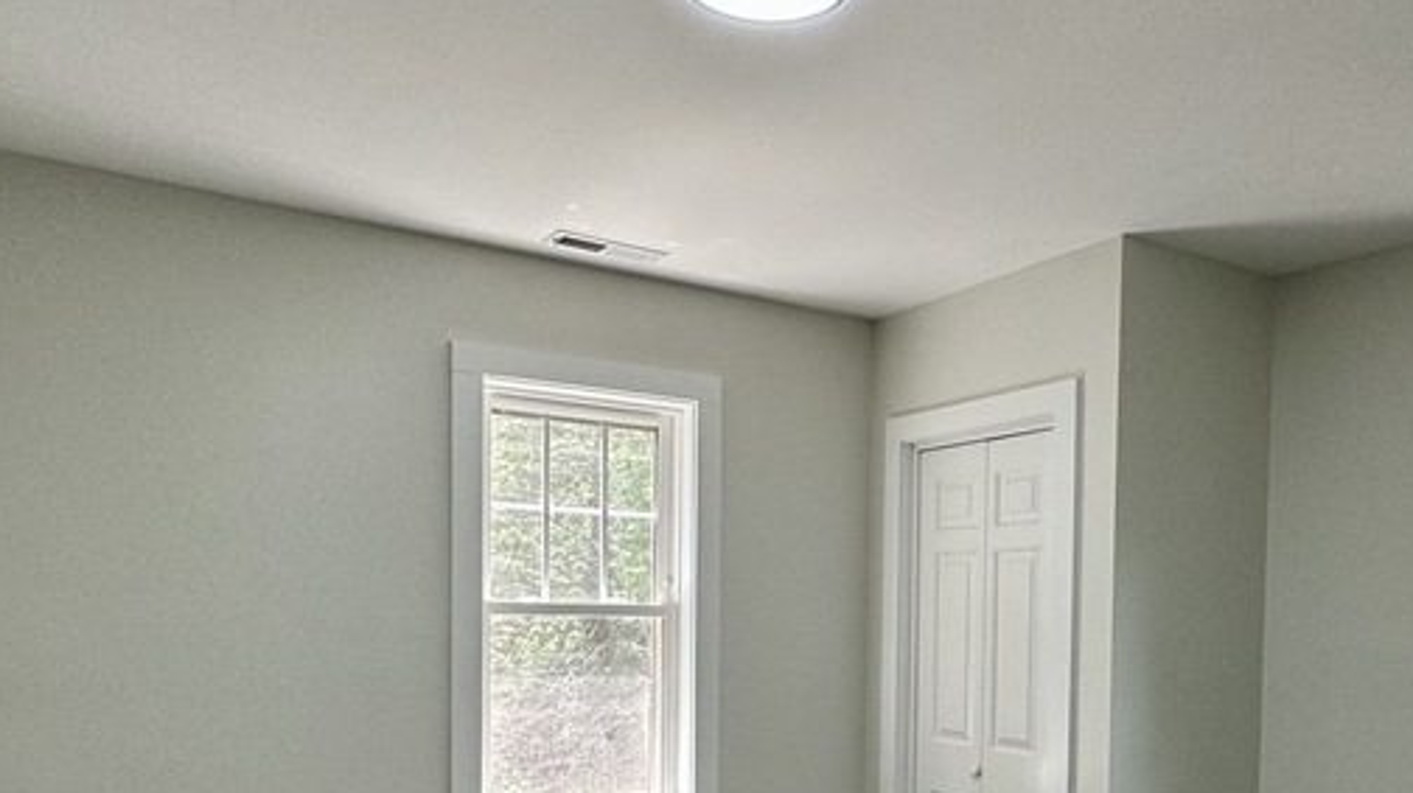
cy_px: 664
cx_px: 864
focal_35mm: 31
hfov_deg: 62.0
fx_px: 1161
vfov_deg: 36.1
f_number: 2.2
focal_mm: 2.22
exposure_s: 1/120
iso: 100
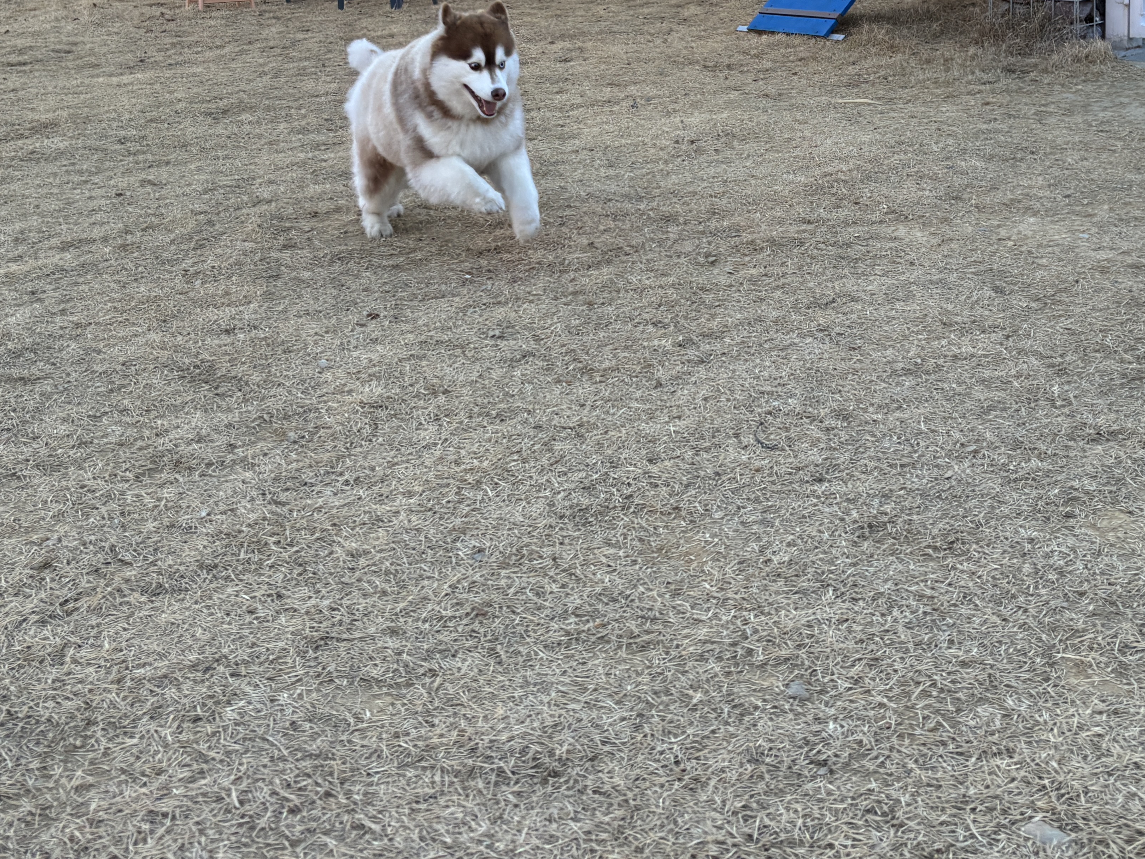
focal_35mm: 46
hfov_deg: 41.2
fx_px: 1521
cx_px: 635
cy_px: 140
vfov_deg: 30.5
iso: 50
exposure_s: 1/318
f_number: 1.6
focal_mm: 5.96
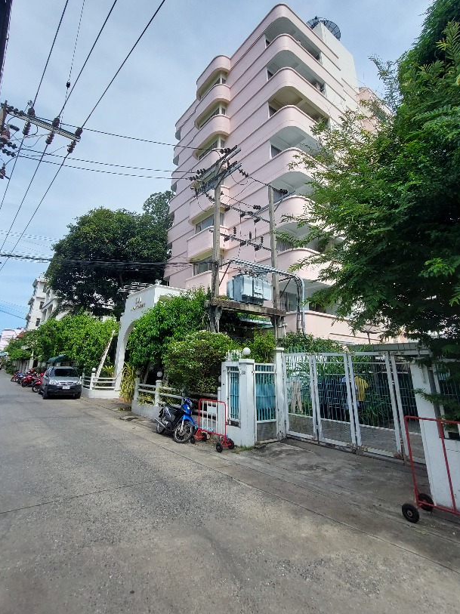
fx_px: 284
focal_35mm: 16
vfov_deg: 93.6
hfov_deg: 78.0
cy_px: 255
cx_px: 221
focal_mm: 1.74
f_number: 2.2
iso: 50
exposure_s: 1/1662
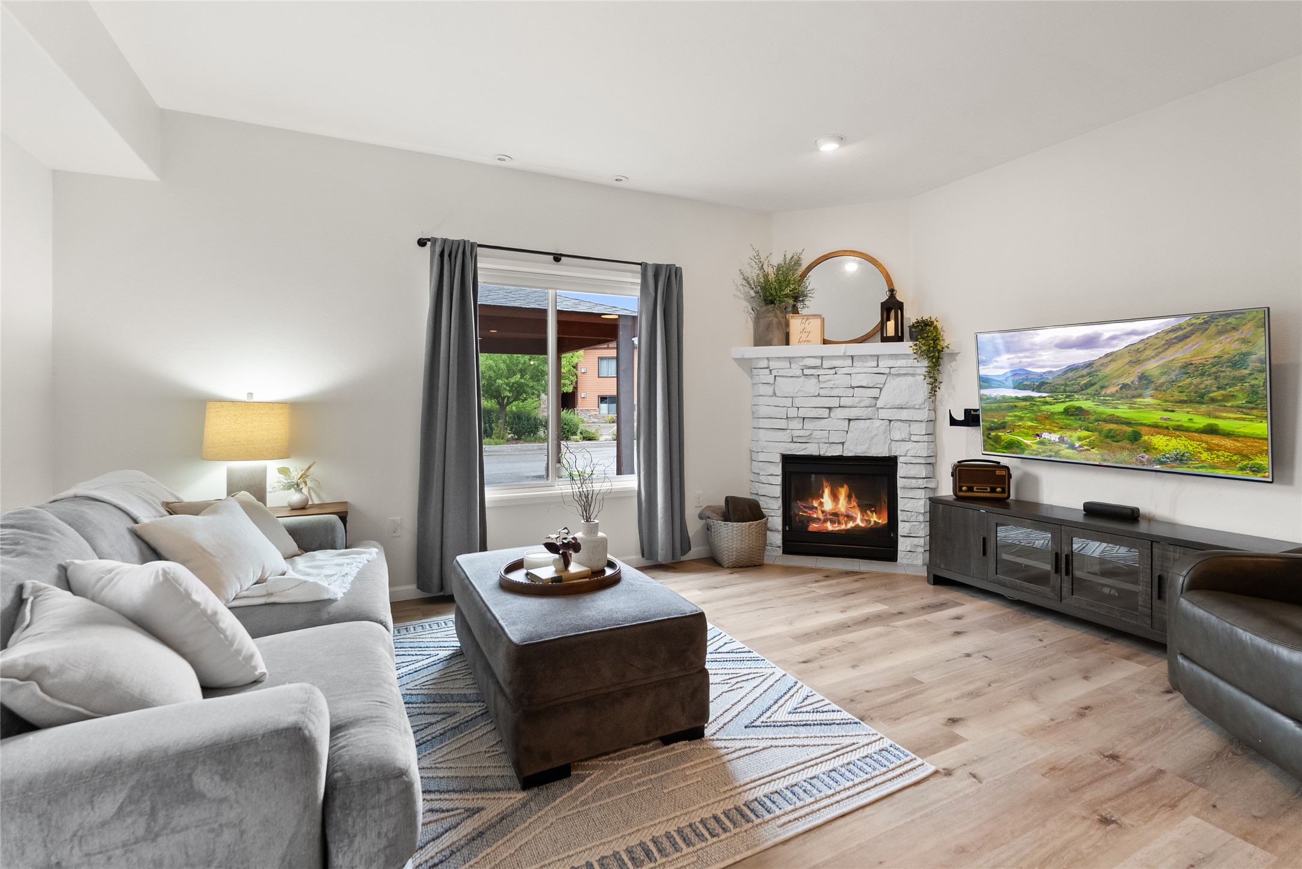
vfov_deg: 72.1
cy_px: 434
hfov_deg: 95.0
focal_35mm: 16
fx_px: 597
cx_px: 651
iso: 1600
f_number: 5.6
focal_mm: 16.5
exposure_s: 1/50
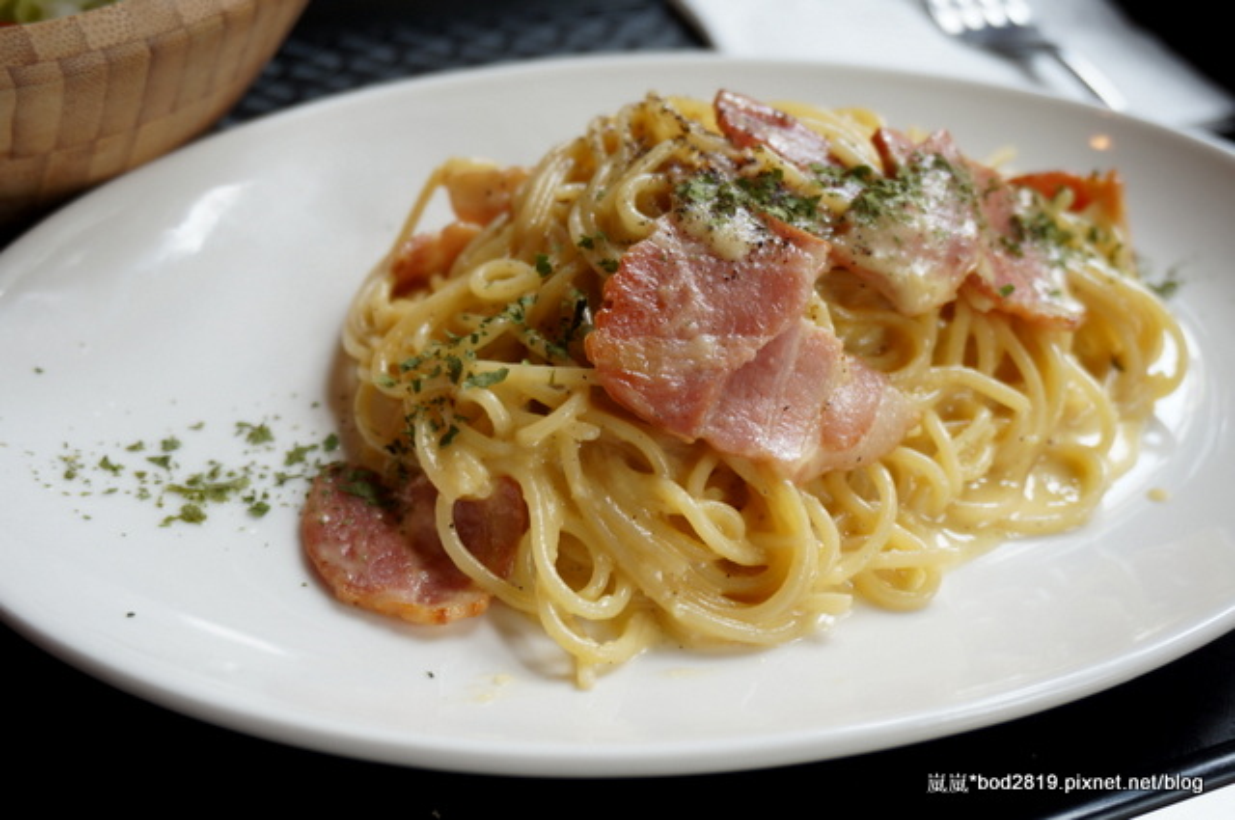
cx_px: 618
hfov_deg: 48.0
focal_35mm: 40
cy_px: 410
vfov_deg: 32.9
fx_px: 1388
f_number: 4.5
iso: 200
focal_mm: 27
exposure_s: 1/60
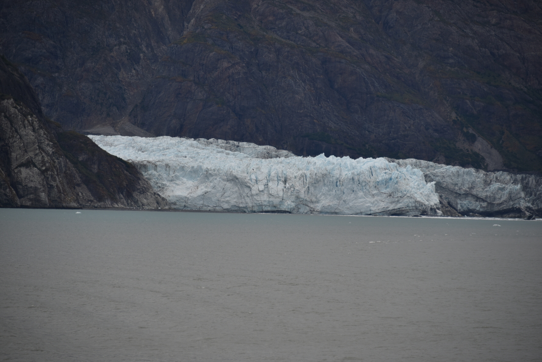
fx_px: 2861
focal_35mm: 190
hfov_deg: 10.8
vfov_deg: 7.2
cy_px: 181
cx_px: 271
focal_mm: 190
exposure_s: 1/400
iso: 140
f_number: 5.6
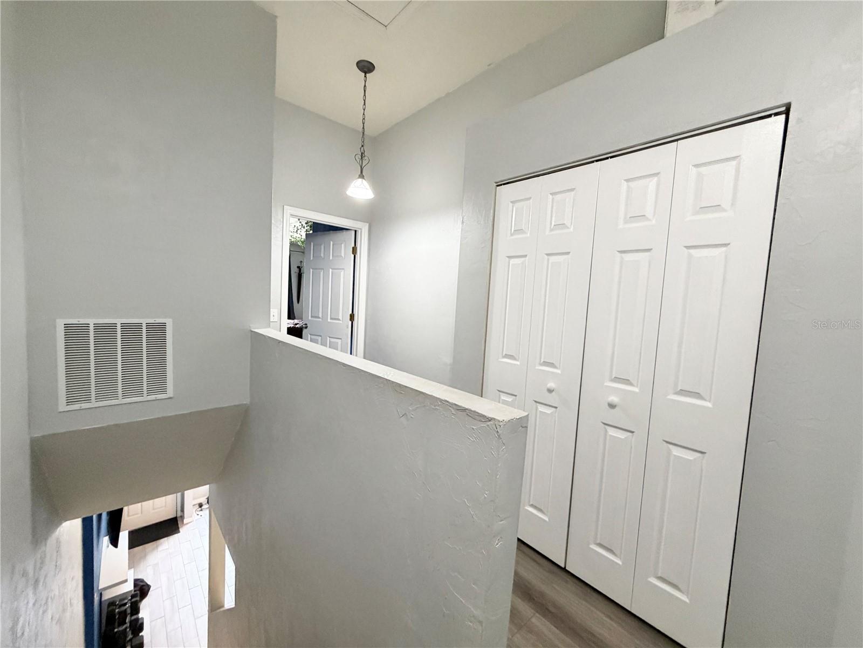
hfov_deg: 102.1
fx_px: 349
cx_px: 432
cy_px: 324
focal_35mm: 14
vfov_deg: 85.7
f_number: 2.2
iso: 400
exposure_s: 1/60
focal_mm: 2.22
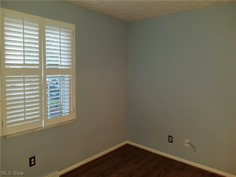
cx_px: 118
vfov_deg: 53.1
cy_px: 88
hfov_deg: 67.3
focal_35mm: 26
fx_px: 177
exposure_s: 1/13
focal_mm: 4.25
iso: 125
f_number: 1.7
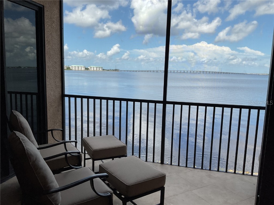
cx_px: 137
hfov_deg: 61.7
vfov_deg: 48.2
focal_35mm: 29
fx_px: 230
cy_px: 102
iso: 16
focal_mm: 3
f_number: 1.8
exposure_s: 1/1035
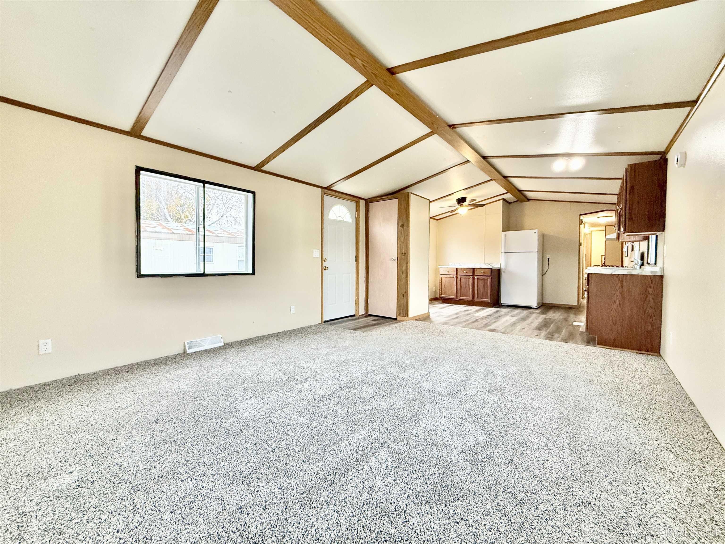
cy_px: 272
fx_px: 293
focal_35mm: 14
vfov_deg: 85.7
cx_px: 362
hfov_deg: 102.1
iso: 500
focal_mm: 2.22
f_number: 2.2
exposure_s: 1/120
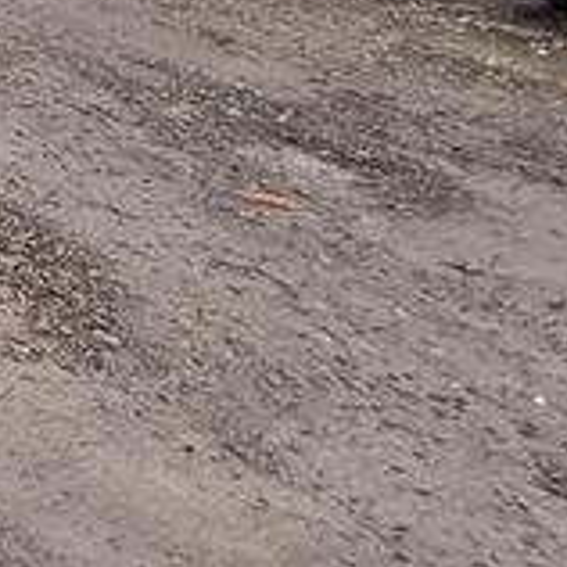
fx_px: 1297
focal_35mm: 70
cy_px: -115
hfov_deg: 14.6
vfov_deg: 22.7
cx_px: -822
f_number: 2.2
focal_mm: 2.22
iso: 40
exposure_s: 1/141
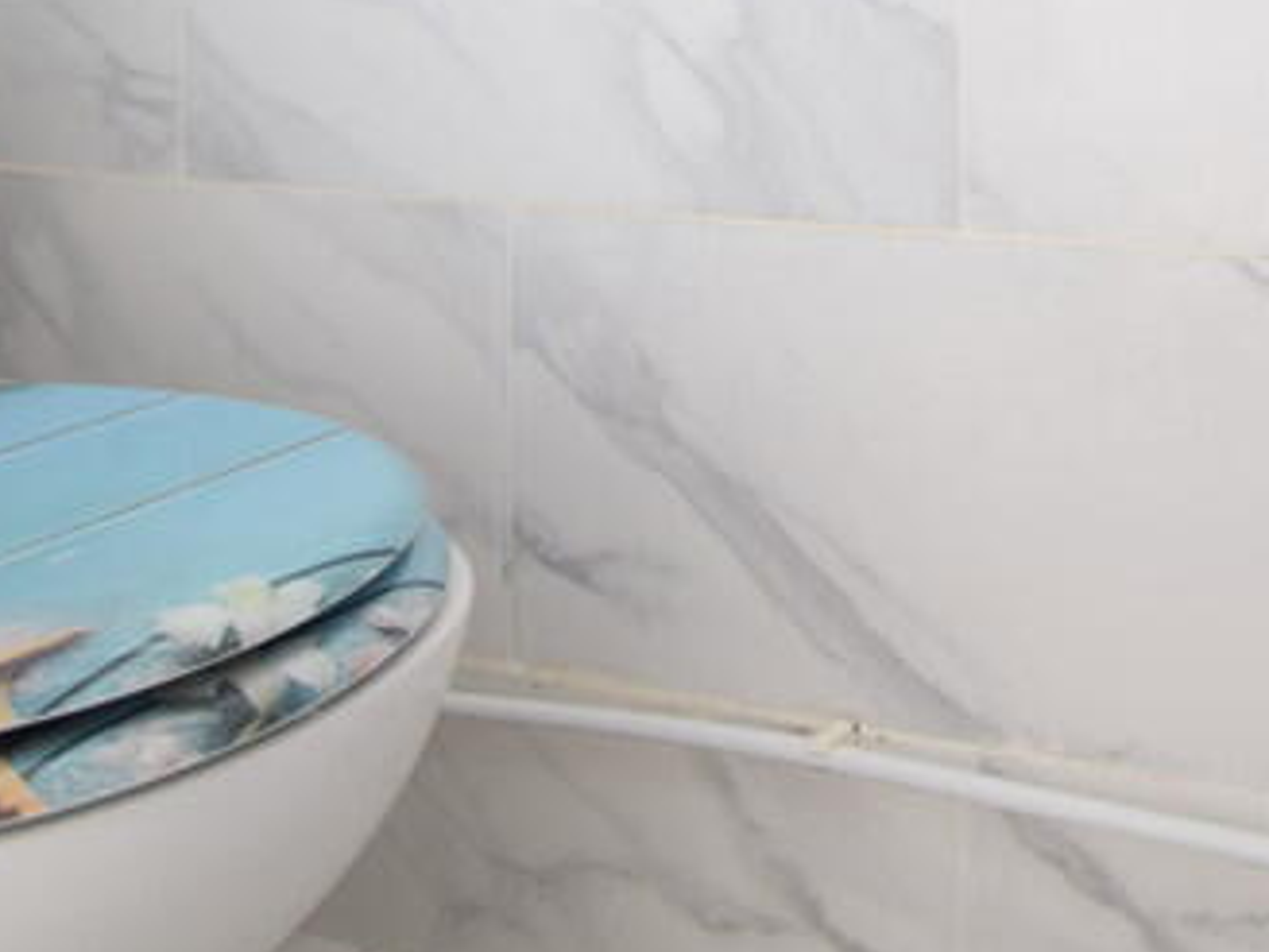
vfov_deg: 28.5
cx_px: 1435
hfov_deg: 35.3
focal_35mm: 45
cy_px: -157
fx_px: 1650
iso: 100
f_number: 3.5
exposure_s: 1/30
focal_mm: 10
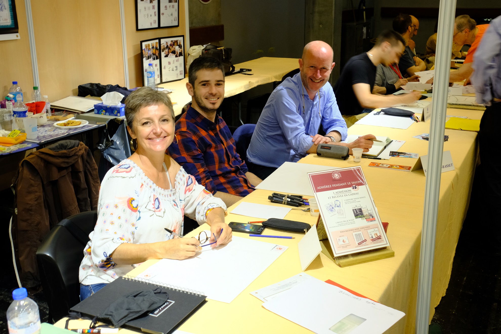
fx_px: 557
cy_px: 167
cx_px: 250
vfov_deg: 33.4
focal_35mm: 40
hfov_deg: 48.5
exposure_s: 1/10
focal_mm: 26.6
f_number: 8
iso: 1600
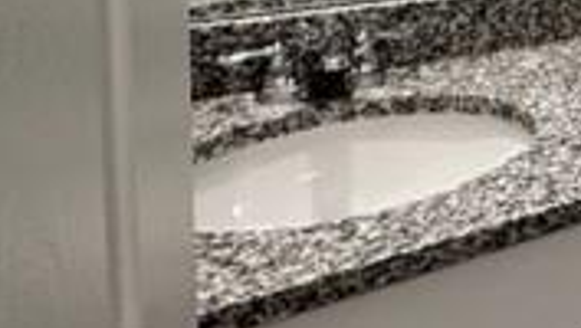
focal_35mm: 55
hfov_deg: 25.7
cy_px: -125
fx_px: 848
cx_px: 916
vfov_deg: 19.7
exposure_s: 1/120
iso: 320
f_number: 2.2
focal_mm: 2.22
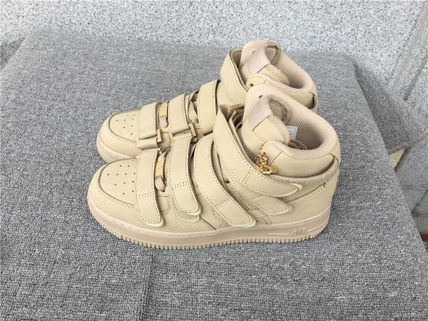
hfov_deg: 58.4
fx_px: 383
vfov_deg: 45.4
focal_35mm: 31
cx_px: 214
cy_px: 160
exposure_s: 1/172
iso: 25
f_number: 2.4
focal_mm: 3.3
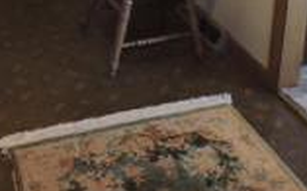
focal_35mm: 65
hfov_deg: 31.4
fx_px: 544
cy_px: -88
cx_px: 121
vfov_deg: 18.0
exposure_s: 1/8
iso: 720
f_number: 3
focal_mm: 4.3
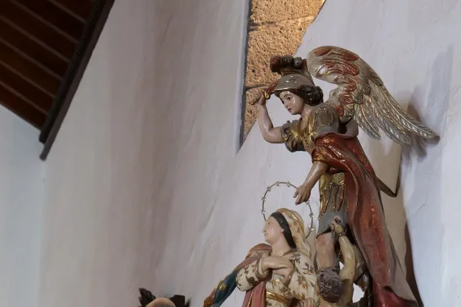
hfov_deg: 14.1
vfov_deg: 9.4
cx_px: 317
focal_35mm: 145
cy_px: 310
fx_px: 1856
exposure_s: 1/60
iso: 6400
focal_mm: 56
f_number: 5.5
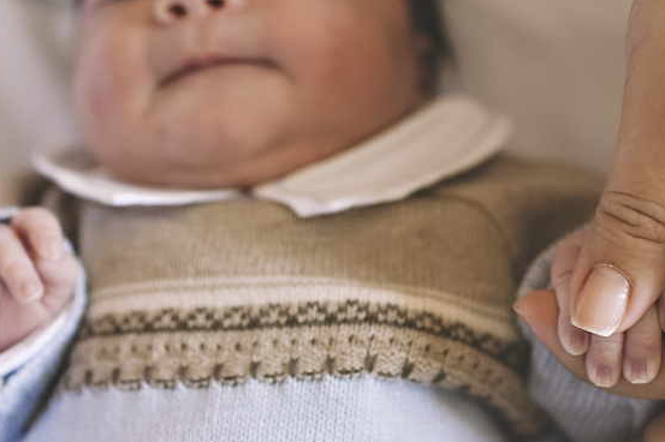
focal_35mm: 76
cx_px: 325
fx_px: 1403
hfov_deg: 26.7
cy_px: 257
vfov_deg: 17.9
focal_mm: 35
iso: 500
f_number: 2.5
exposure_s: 1/200
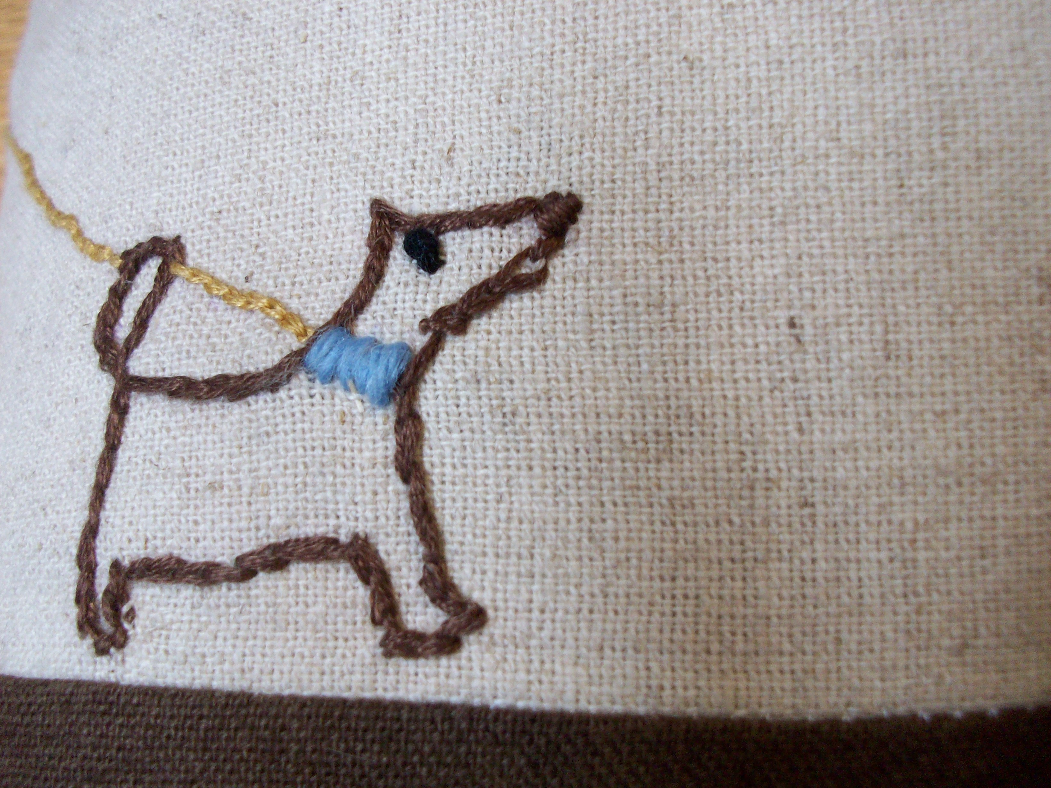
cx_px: 526
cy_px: 394
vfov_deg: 41.8
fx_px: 1032
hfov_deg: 54.0
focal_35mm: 34
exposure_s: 1/42.5
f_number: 2.8
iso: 160
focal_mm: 5.7
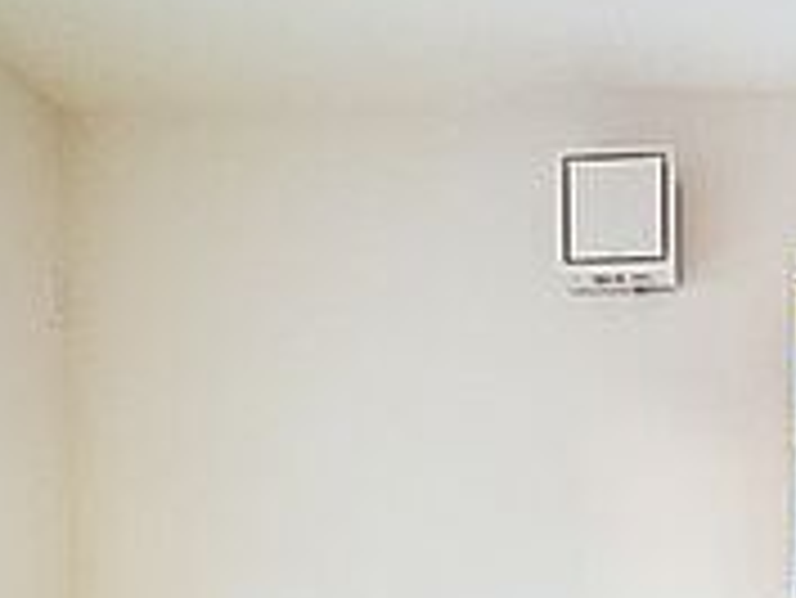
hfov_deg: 37.2
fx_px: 1128
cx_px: 666
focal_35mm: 49
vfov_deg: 25.7
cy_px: 767
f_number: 2.2
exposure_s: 1/72
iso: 250
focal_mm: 2.22
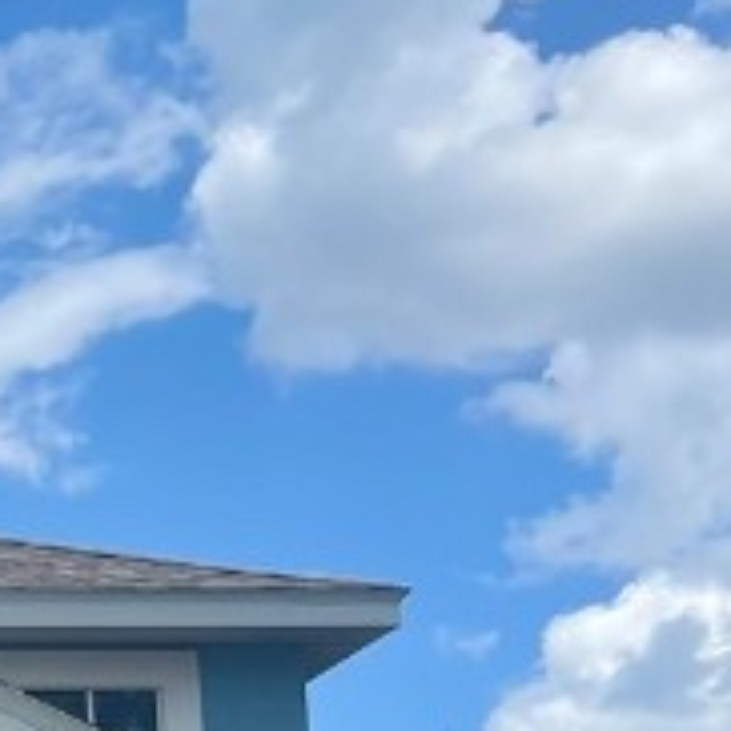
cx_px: -988
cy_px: 1028
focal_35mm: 124
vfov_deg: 13.4
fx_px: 2963
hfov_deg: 11.7
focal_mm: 5.1
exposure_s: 1/4717
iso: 32
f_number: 1.6
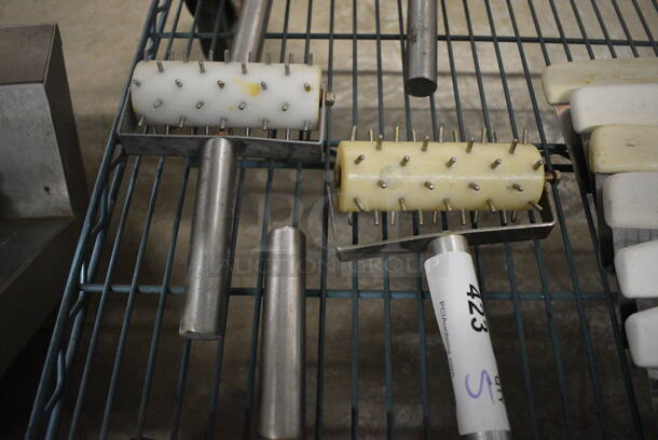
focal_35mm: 30
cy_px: 220
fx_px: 549
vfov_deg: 43.7
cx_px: 329
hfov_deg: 61.9
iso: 4000
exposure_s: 1/125
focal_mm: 20
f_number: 3.5
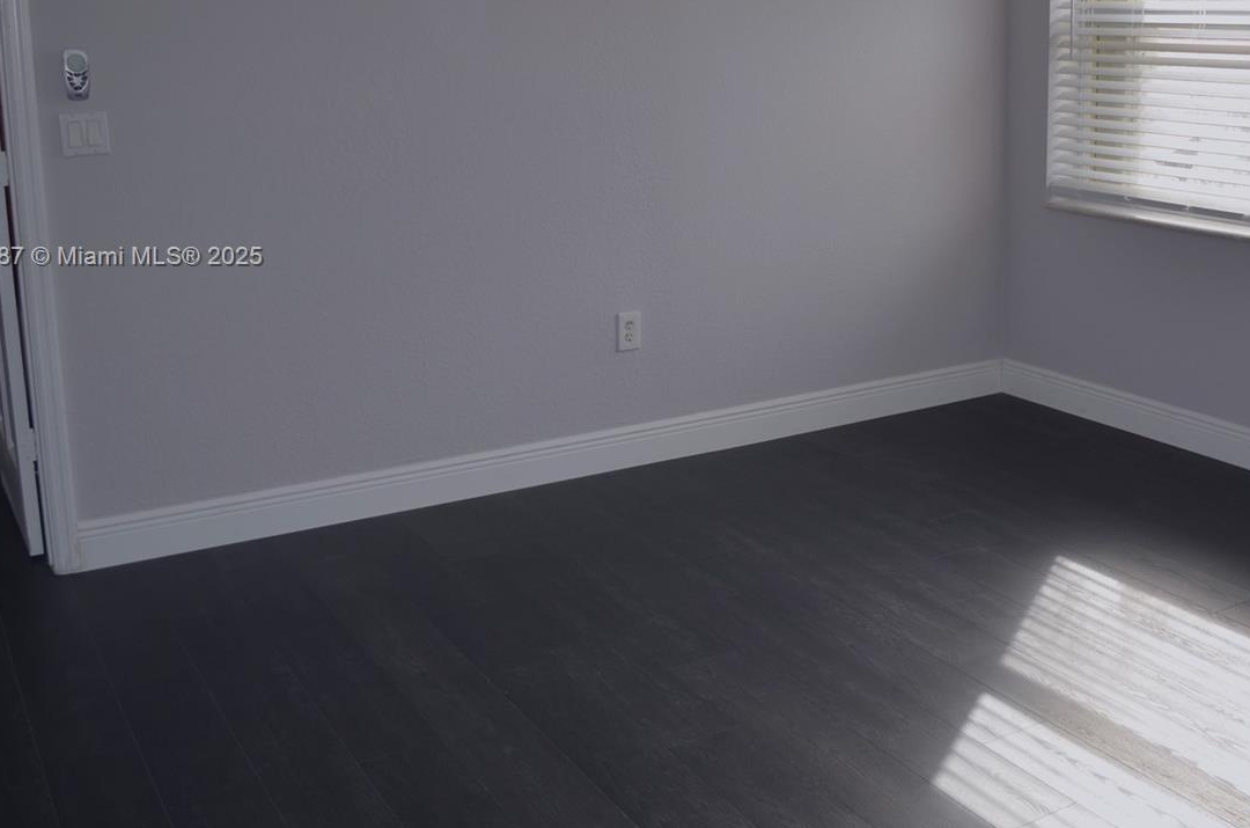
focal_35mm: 40
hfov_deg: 47.9
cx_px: 818
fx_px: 1386
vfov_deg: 32.9
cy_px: 259
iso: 200
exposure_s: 1/160
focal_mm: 18
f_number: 3.5
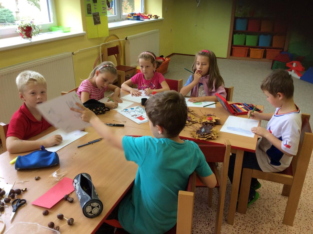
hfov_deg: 56.9
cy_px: 117
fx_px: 289
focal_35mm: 32
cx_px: 156
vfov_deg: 44.0
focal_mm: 3.3
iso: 40
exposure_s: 1/25
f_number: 2.4
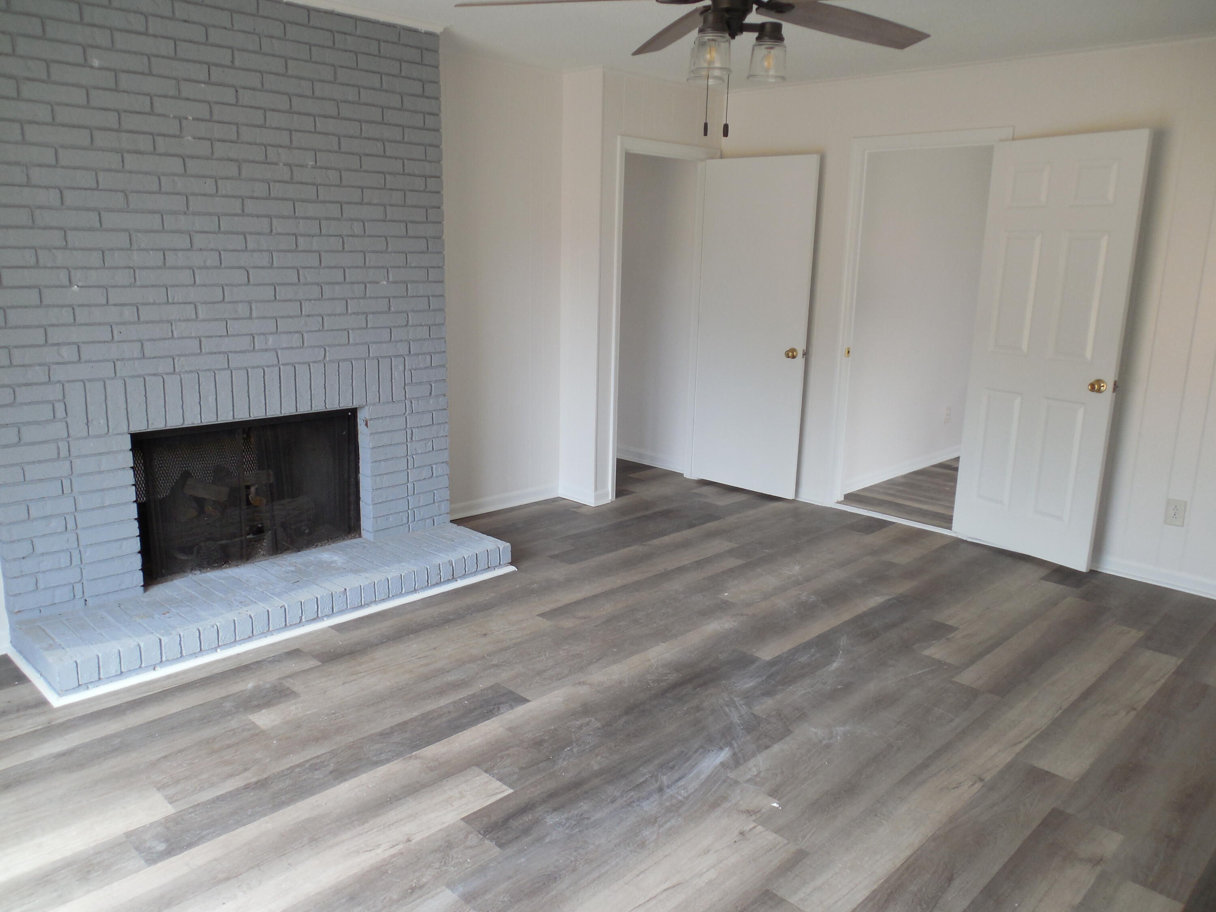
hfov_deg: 69.4
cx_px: 608
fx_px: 878
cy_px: 456
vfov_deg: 54.9
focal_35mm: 25
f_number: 3.3
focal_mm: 4.5
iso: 125
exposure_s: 1/40
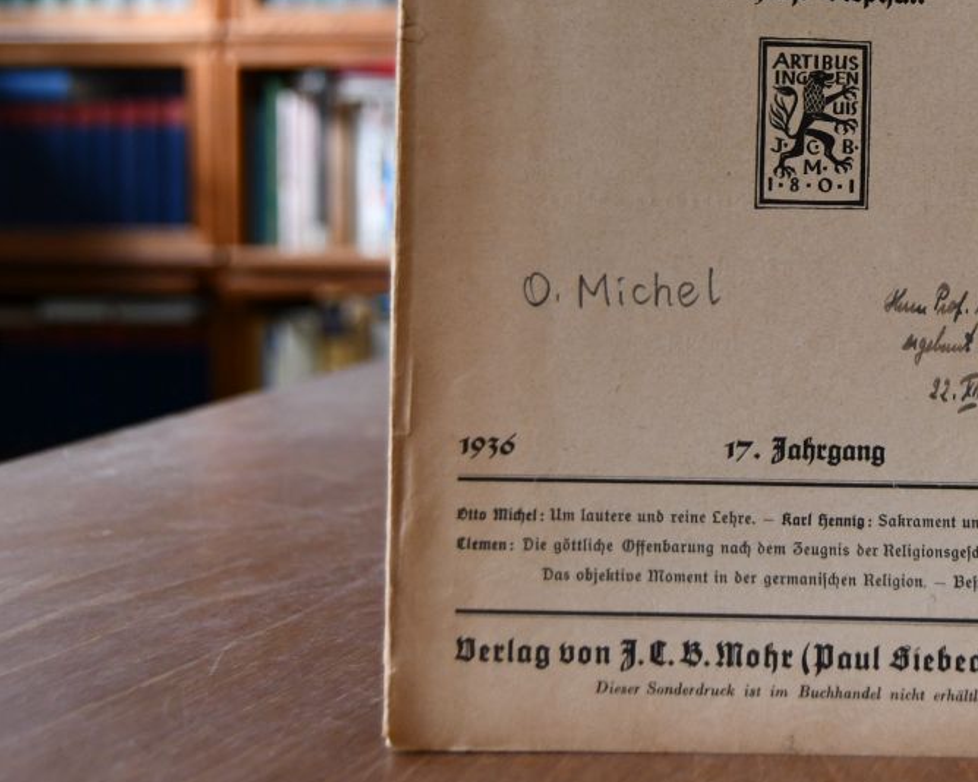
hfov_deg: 30.9
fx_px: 1707
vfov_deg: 25.3
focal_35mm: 59
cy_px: 140
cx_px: 835
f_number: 3.5
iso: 800
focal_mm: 20
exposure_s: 1/250
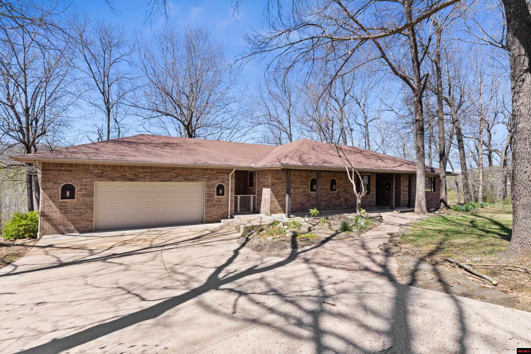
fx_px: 263
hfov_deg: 90.5
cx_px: 266
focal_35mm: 18
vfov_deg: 67.8
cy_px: 177
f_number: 9
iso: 200
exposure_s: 1/125
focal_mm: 11.9
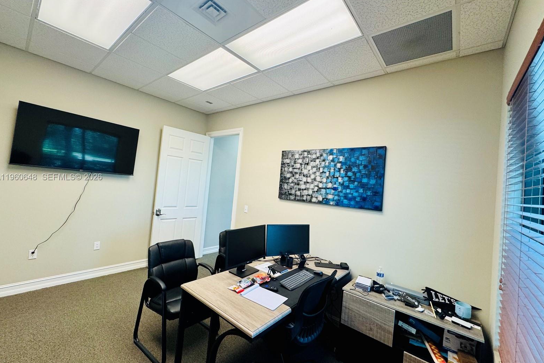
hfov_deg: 100.4
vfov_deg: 77.3
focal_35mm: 15
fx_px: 227
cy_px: 177
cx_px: 273
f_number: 2.2
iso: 160
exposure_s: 1/120
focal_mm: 2.22
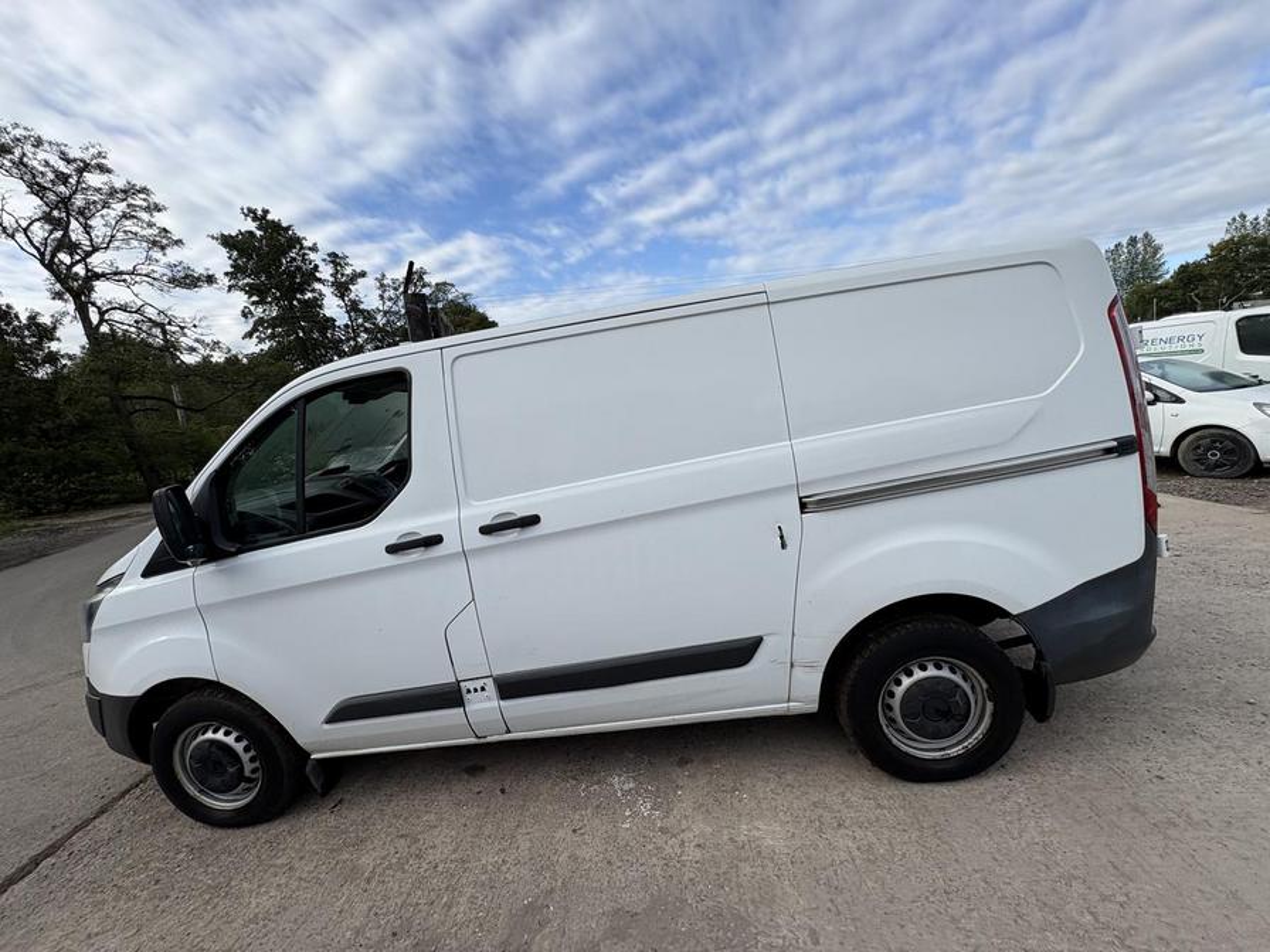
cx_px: 635
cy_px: 476
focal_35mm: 14
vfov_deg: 85.7
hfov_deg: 102.1
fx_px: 514
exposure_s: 1/1236
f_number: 2.2
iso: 50
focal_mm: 2.22
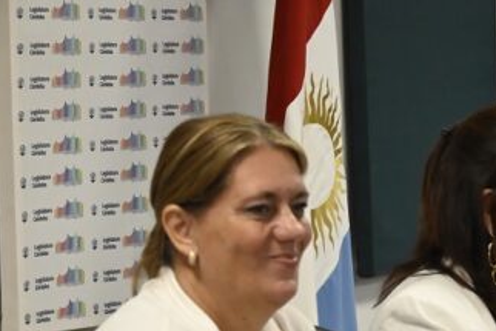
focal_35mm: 184
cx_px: 575
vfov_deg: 7.4
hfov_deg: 11.0
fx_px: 2536
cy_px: 323
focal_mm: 79
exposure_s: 1/320
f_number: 9
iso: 8000
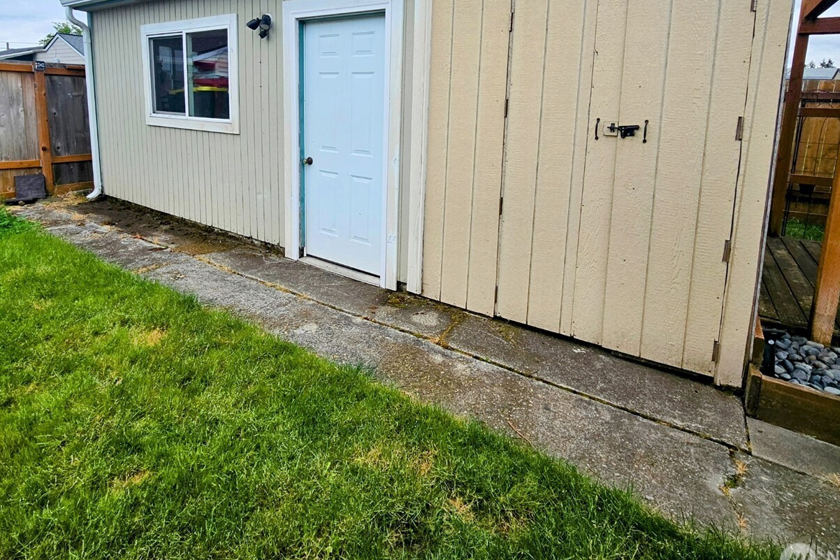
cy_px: 171
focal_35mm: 18
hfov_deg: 90.0
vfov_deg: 64.9
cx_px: 402
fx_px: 420
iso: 50
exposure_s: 1/1167
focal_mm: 2.2
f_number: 2.2
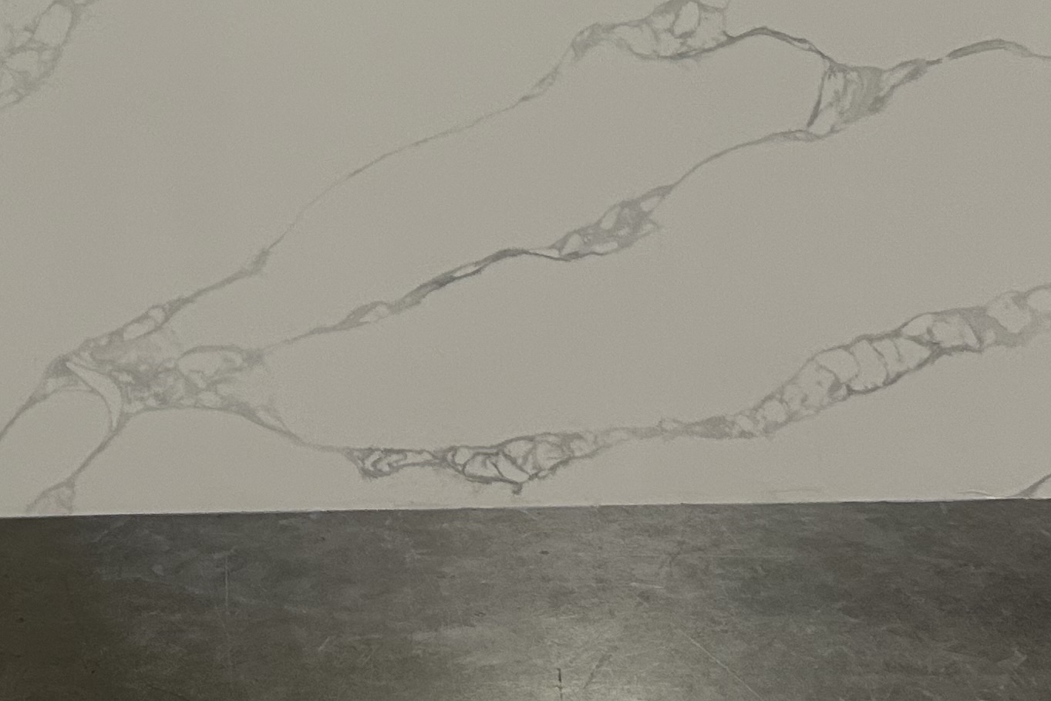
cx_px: 148
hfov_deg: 24.8
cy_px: -251
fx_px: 2336
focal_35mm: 80
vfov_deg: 16.0
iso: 125
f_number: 1.5
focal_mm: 5.7
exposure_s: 1/60
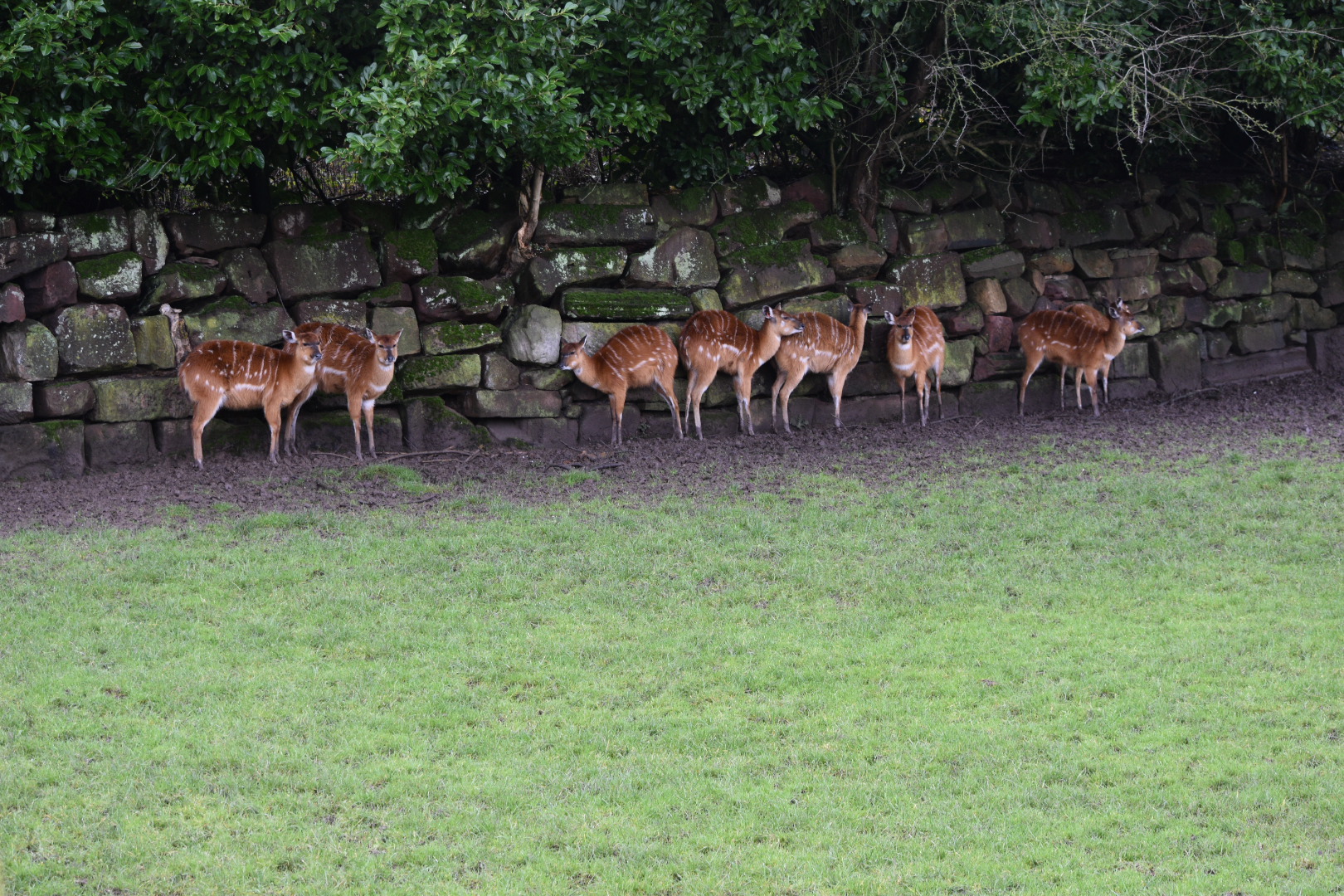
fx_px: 3080
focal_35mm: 82
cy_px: 448
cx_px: 672
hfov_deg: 24.6
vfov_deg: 16.6
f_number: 5.6
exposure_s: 1/125
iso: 400
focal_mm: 55
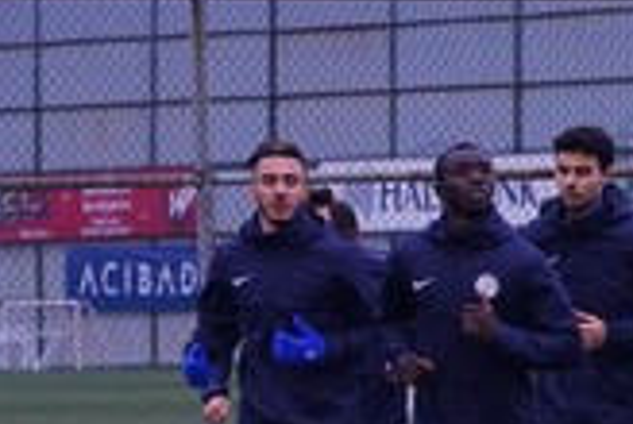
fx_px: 8825
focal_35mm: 501
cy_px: 495
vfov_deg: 2.8
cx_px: 1154
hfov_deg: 4.1
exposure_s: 1/500
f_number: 5.6
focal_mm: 123
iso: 4000
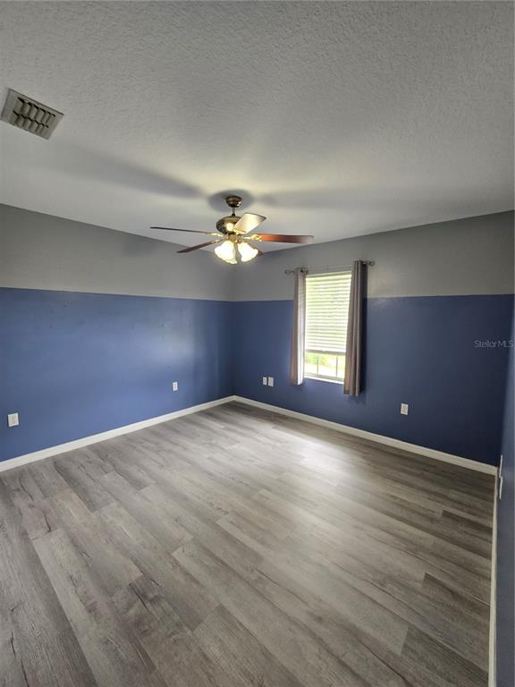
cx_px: 258
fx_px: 258
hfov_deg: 89.9
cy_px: 344
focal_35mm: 13
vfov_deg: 106.2
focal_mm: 2.2
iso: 160
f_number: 2.2
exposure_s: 1/60
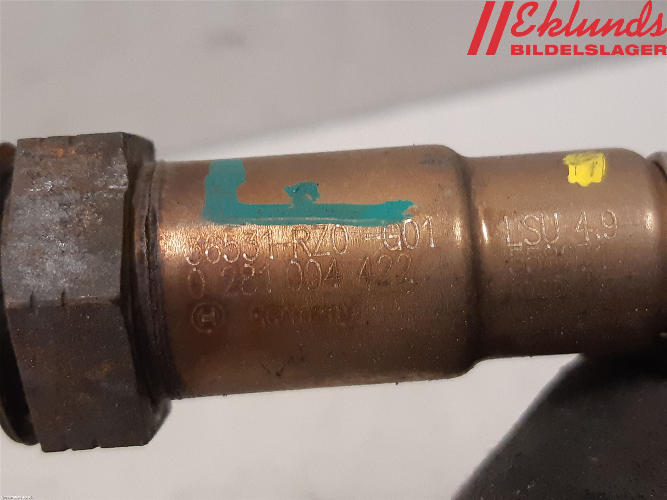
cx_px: 334
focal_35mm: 26
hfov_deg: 67.3
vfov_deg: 53.1
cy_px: 250
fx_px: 501
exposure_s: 1/60
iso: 250
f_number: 1.7
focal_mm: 3.93
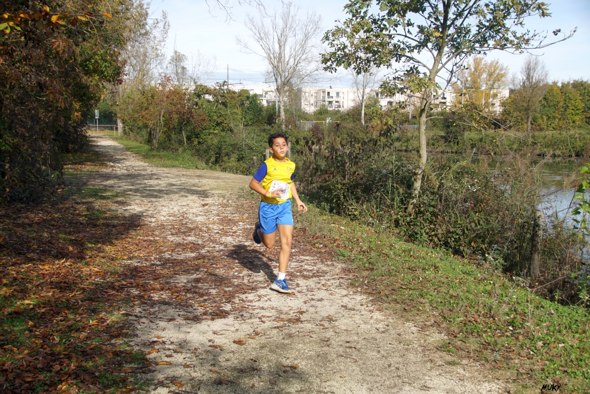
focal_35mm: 52
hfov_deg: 37.8
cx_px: 295
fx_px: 861
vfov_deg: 25.8
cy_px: 197
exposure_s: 1/320
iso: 100
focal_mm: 35
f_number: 6.3
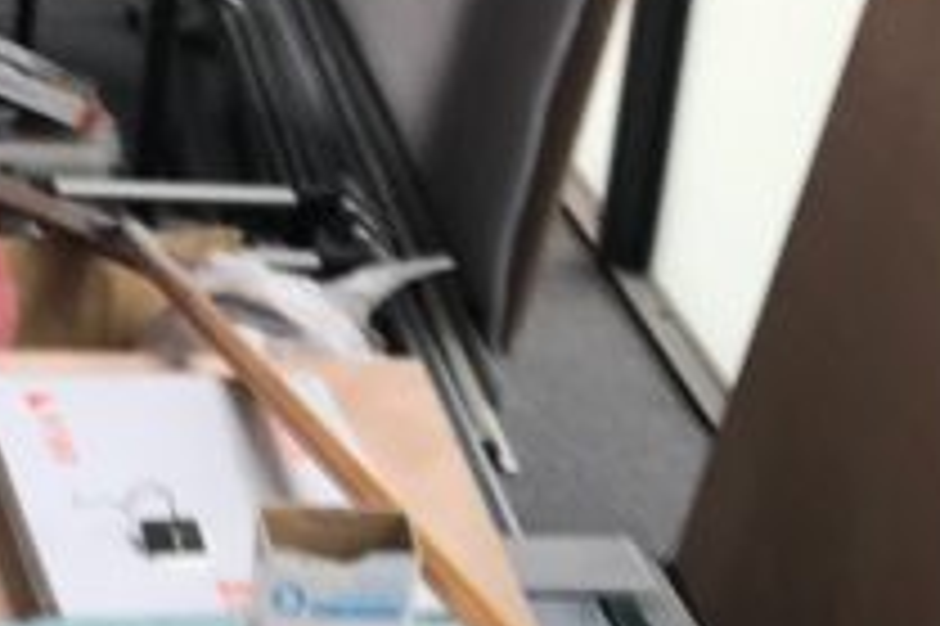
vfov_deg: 9.6
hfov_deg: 13.5
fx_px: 3731
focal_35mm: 143
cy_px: 509
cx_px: -504
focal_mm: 3.99
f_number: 1.8
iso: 20
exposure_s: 1/110
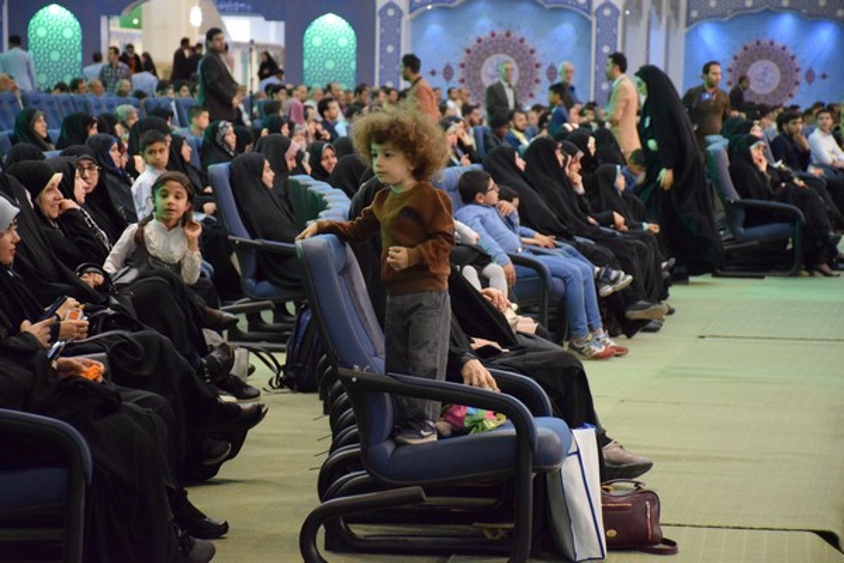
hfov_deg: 15.2
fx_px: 3165
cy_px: 282
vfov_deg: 10.2
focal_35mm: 135
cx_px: 422
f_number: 5.3
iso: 6400
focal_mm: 90
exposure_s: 1/100
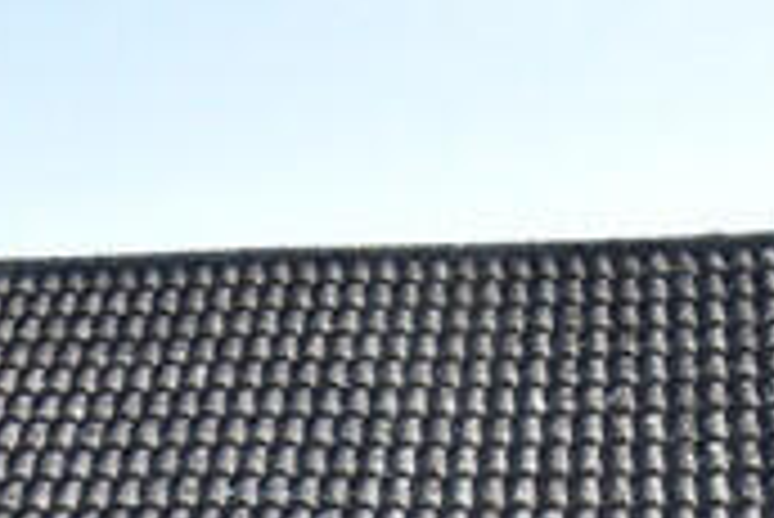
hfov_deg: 15.9
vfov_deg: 10.7
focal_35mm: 125
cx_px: -99
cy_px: 736
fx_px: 2690
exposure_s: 1/400
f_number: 9
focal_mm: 14
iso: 400
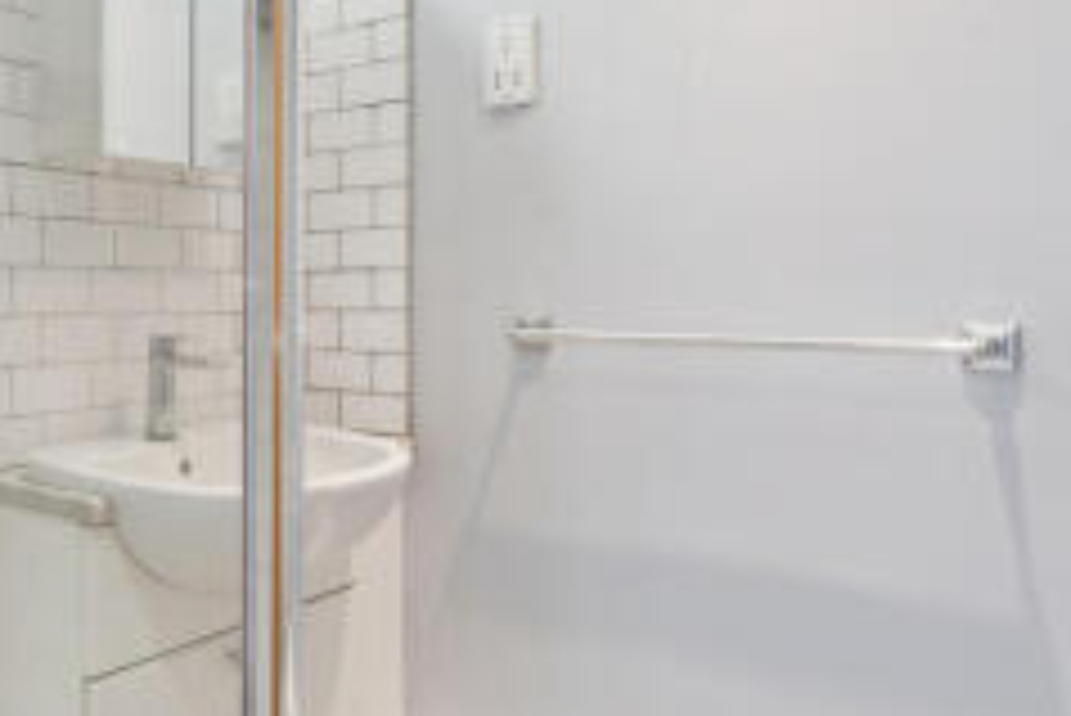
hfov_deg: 55.1
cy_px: 331
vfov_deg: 41.1
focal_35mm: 32
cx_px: 234
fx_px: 953
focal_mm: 16
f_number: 8
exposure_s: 1/8
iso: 320
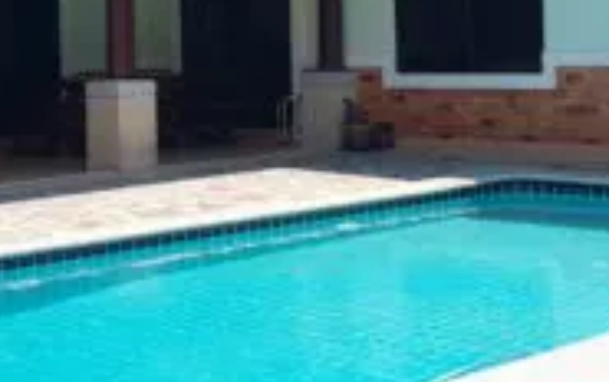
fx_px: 1445
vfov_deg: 14.8
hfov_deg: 23.8
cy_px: 0
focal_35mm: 87
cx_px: 250
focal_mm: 4.3
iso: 40
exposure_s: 1/1200
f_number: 1.7
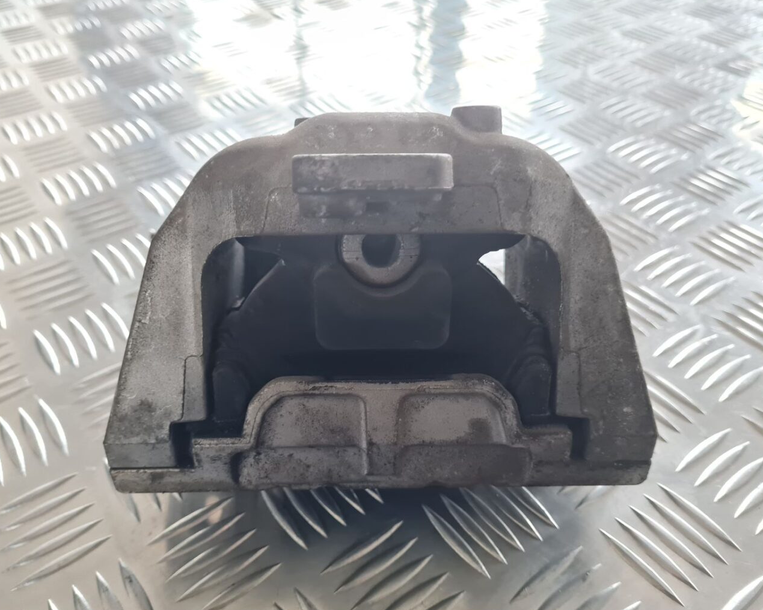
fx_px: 632
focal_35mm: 28
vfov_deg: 51.5
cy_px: 309
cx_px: 354
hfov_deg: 62.1
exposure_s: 1/50
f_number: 1.8
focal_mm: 5.4
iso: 500
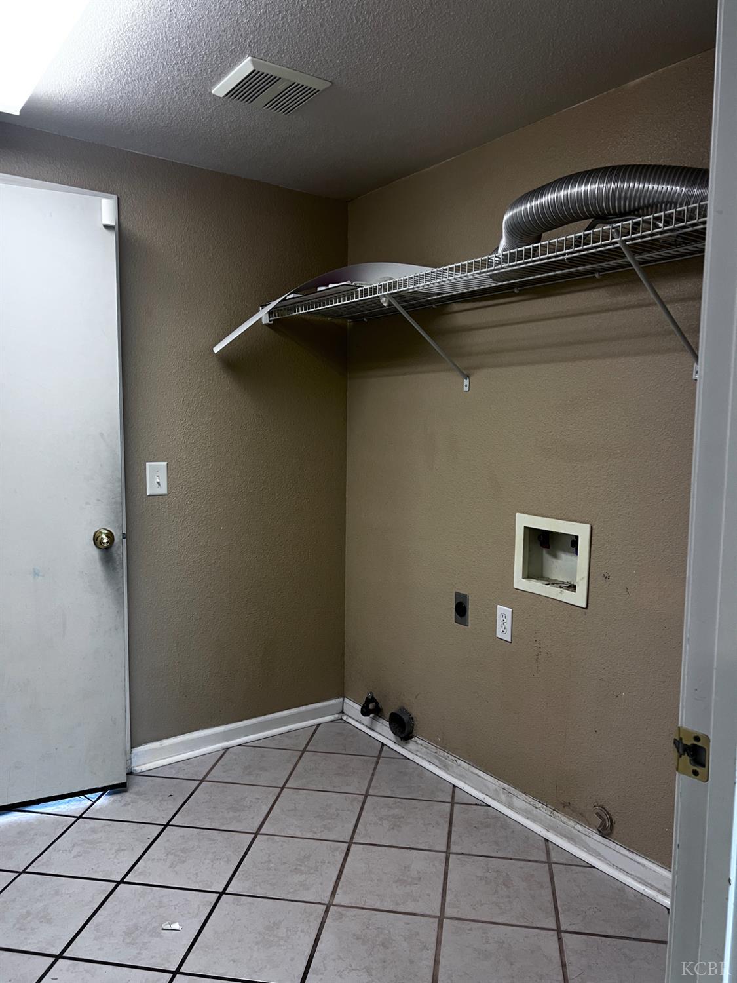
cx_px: 368
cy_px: 492
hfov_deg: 53.1
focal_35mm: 26
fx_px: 738
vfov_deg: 67.3
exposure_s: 1/60
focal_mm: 5.7
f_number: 1.5
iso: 80
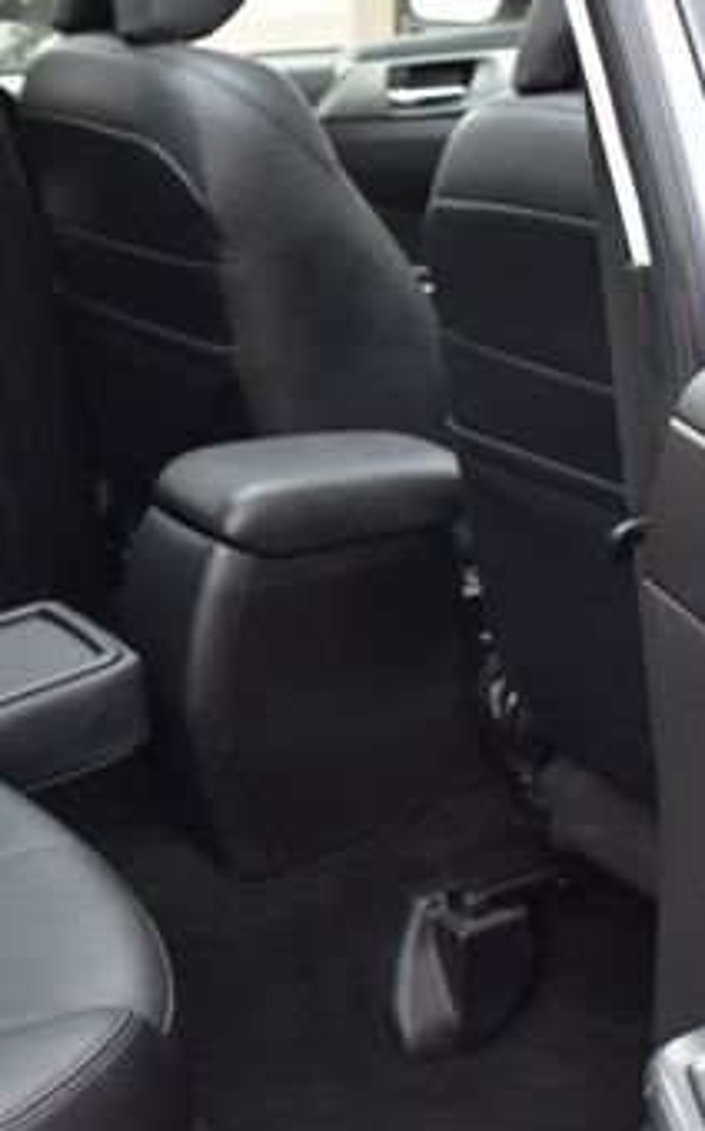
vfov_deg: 28.6
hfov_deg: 17.6
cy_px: 682
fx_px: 2216
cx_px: 0
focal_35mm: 72
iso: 900
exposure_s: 1/15
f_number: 6.3
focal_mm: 25
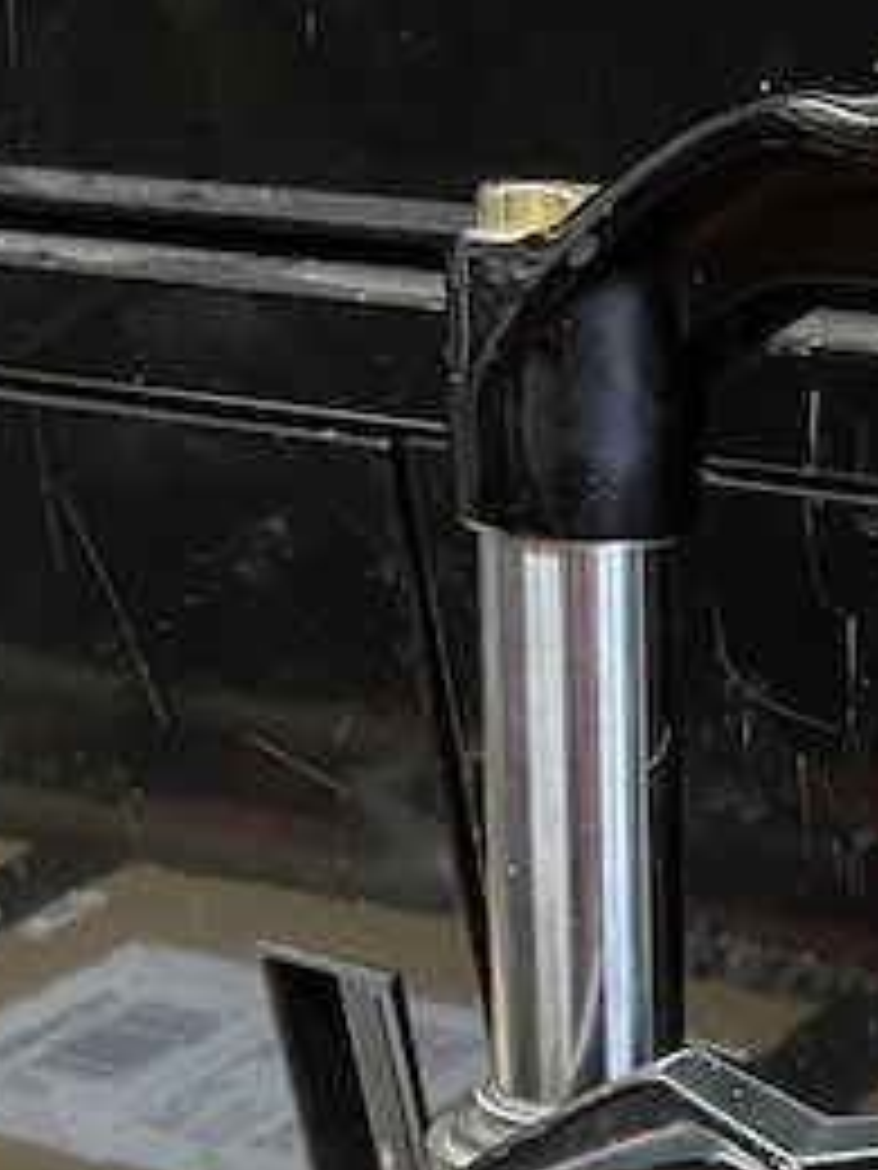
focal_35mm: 80
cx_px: 995
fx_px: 2705
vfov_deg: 22.2
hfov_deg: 17.7
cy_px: 1472
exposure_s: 1/33
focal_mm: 4.2
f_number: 1.6
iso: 500
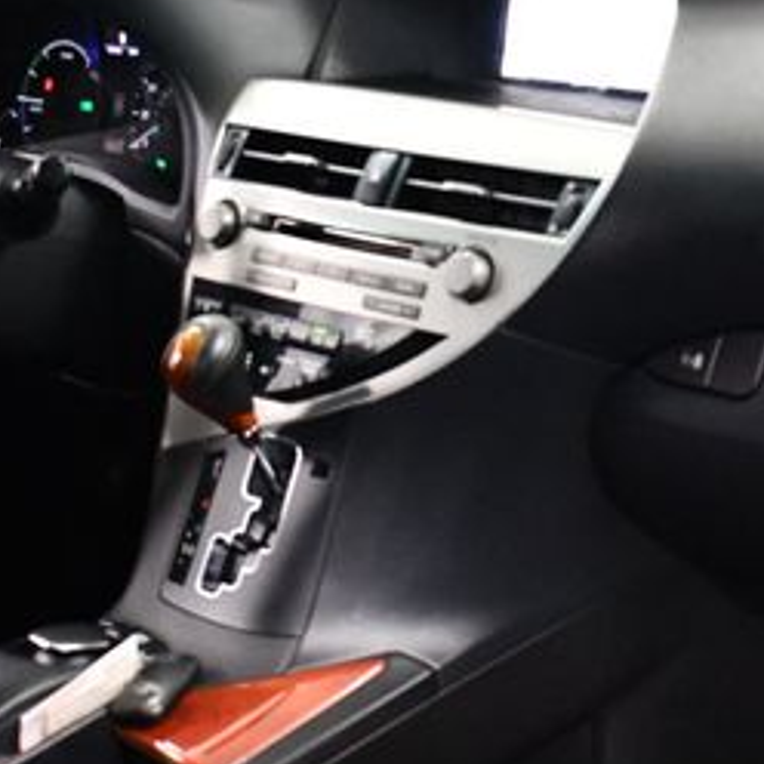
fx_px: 1973
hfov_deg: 21.7
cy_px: 333
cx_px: 567
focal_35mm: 79
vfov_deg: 21.9
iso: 3200
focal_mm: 18
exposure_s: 1/80
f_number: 3.5
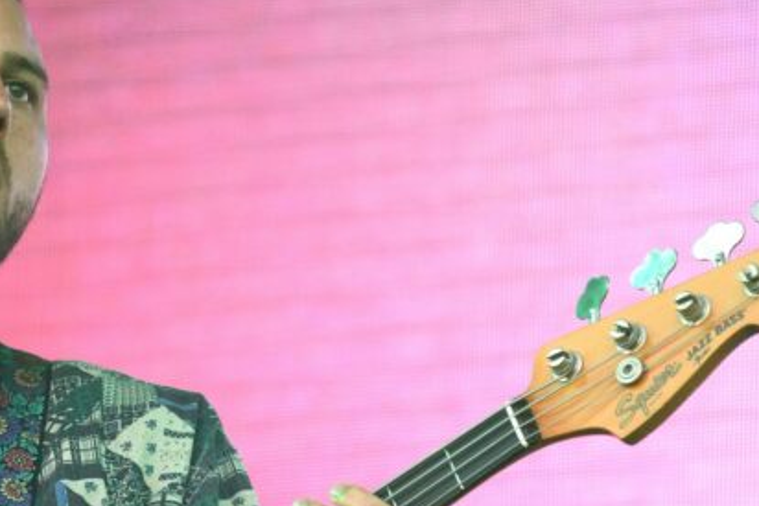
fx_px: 13137
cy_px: 228
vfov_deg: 2.2
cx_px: 293
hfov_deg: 3.3
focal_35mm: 623
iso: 1600
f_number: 6.3
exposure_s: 1/400
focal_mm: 223
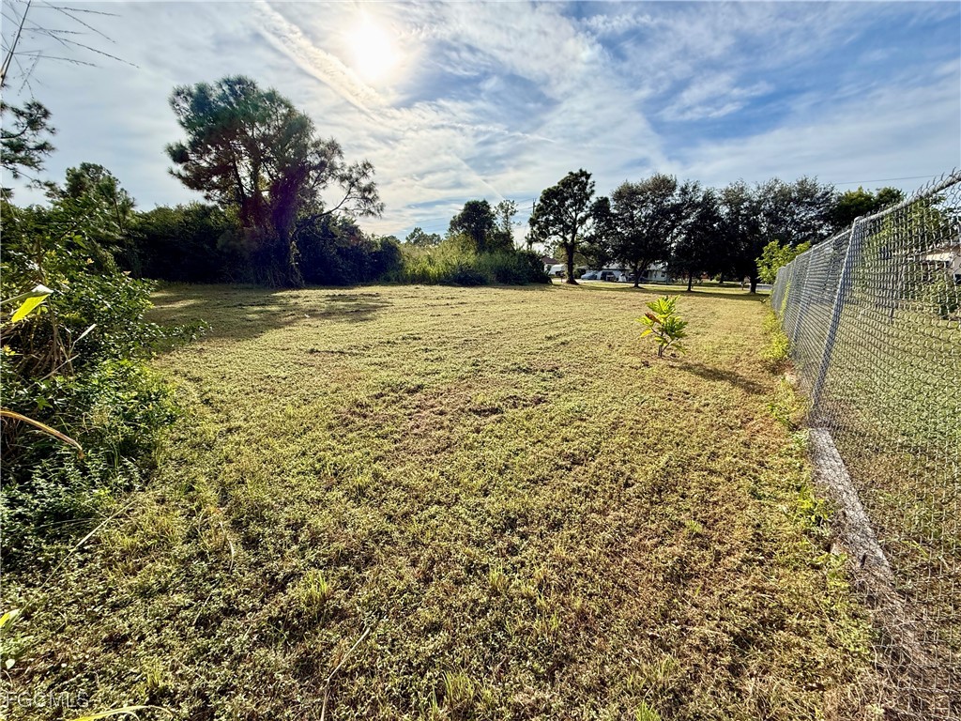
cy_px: 360
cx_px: 480
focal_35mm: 14
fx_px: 389
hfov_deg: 102.1
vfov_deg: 85.7
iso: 64
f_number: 2.2
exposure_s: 1/1795
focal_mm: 2.22
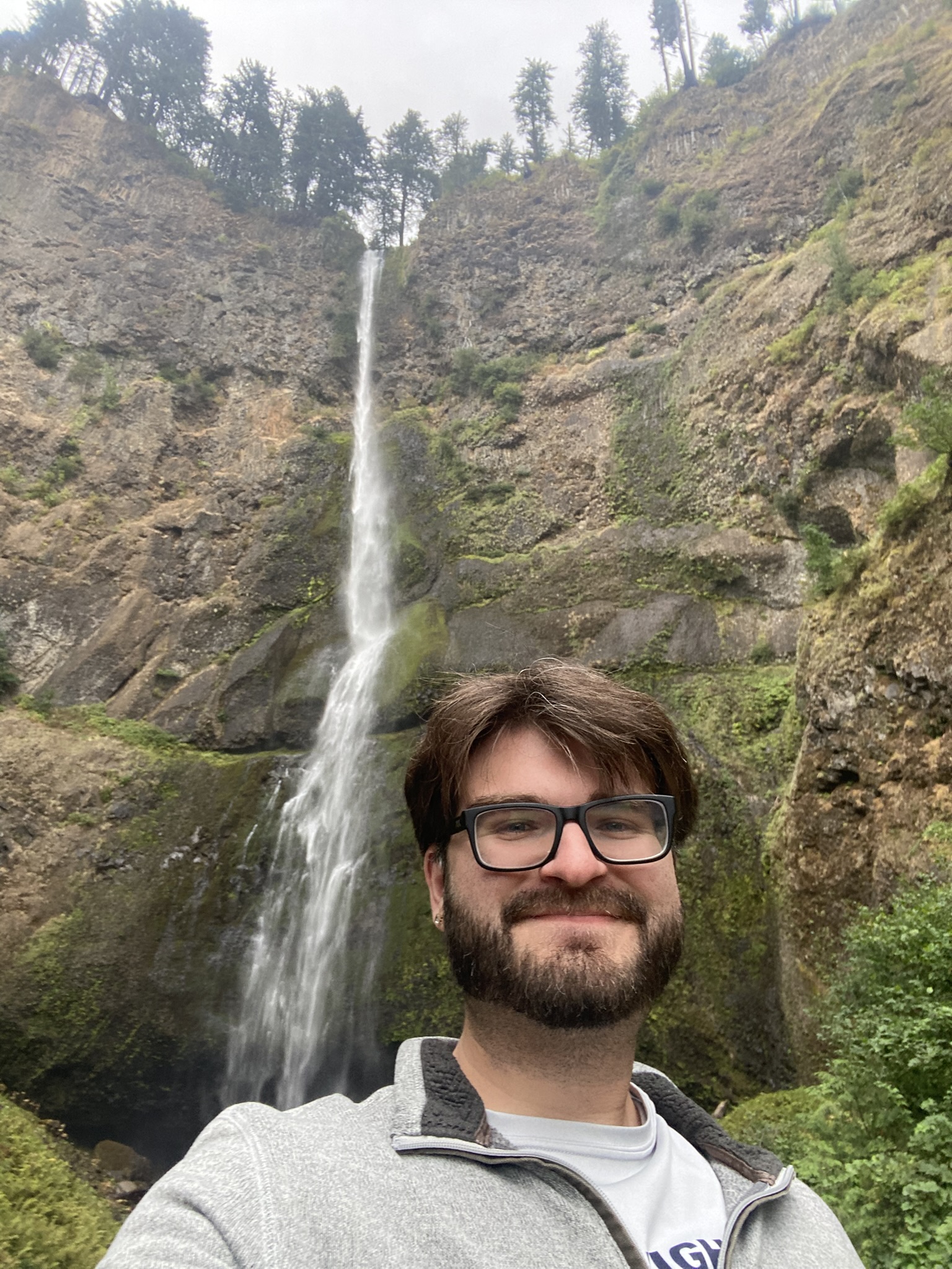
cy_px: 634
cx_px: 476
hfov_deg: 58.9
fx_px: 843
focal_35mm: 23
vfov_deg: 73.9
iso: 40
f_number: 2.2
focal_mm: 2.71
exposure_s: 1/122
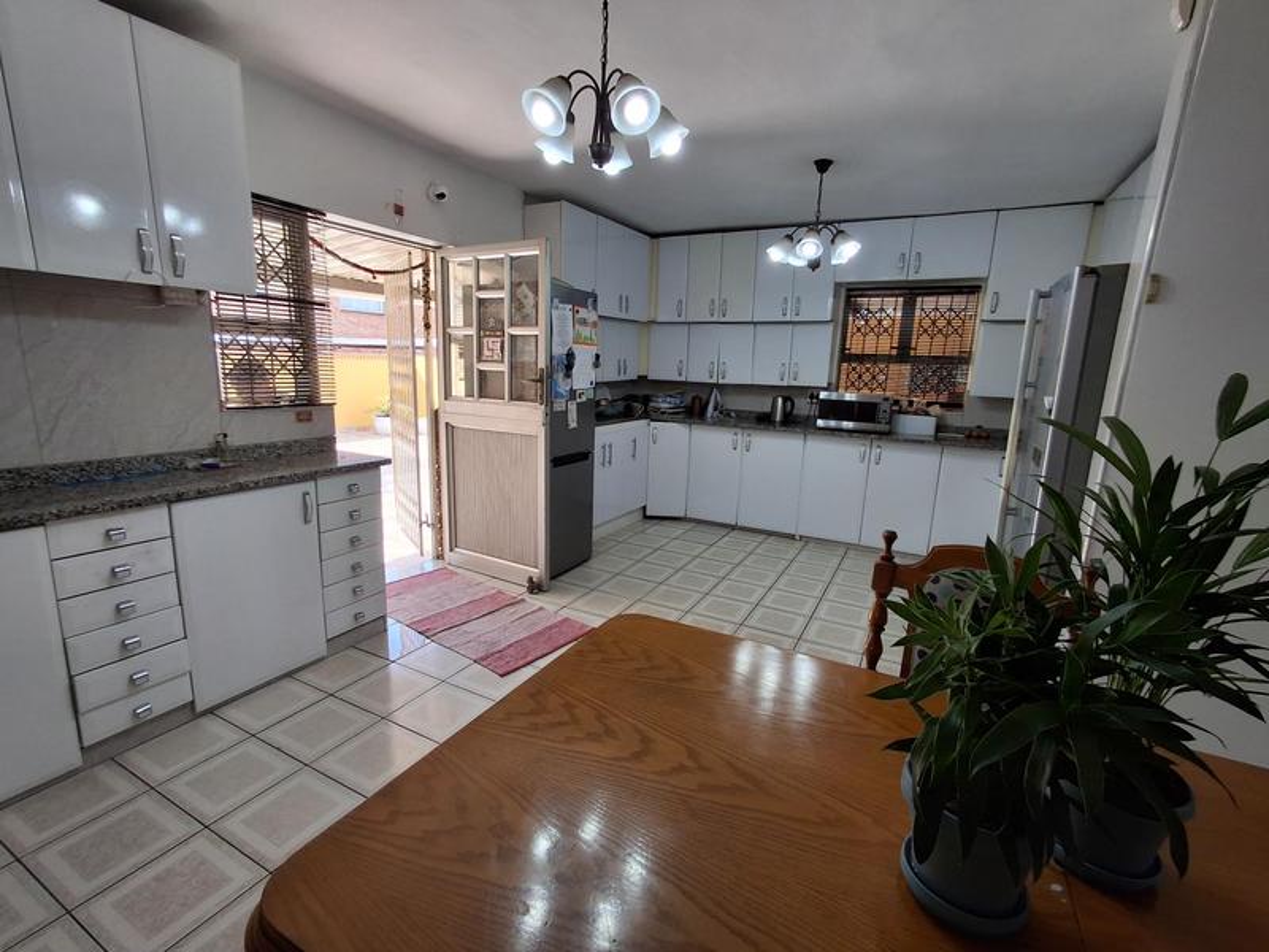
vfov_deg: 78.1
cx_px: 634
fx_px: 587
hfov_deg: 94.5
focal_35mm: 16
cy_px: 476
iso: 40
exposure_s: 1/130
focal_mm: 1.64
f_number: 2.2
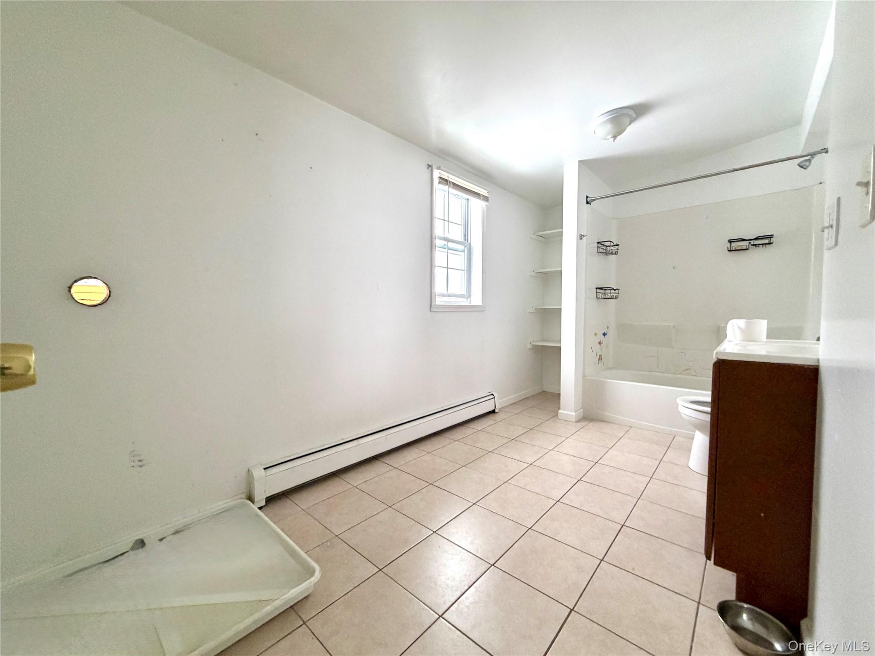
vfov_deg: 85.7
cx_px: 438
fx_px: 354
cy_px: 328
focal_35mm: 14
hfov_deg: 102.1
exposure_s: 1/60
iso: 250
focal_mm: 2.22
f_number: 2.2
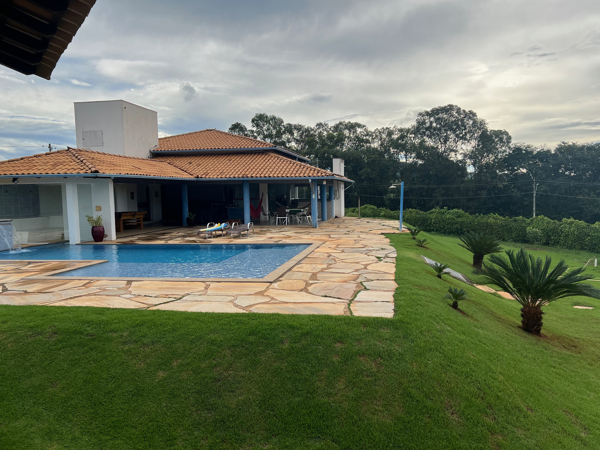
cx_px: 310
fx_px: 468
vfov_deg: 51.4
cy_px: 226
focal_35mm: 27
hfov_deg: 65.3
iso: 50
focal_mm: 5.7
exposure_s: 1/4115
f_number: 1.5
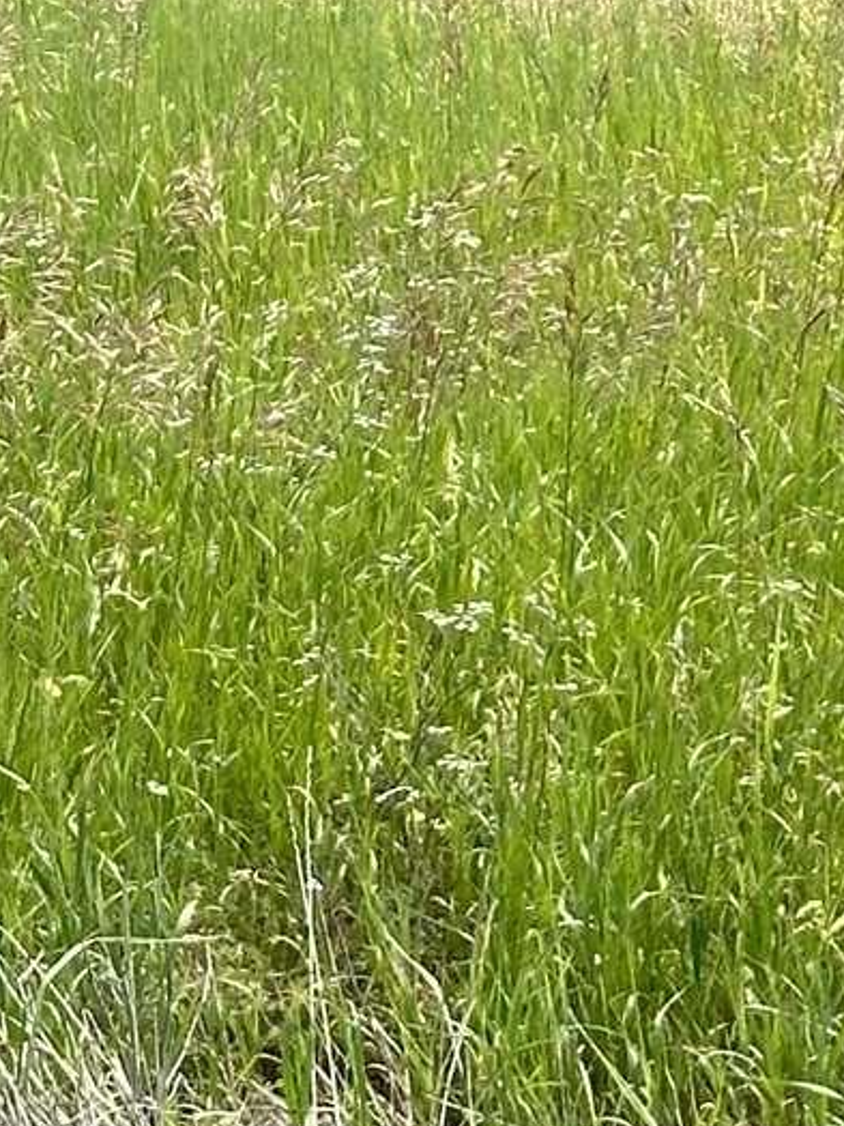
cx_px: 440
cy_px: -595
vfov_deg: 9.1
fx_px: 6859
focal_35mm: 211
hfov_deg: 7.0
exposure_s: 1/1695
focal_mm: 6.86
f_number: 1.78
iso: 64
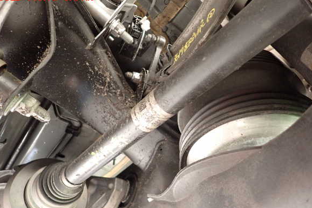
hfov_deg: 67.4
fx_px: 234
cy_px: 112
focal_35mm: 27
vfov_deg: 47.9
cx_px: 157
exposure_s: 1/125
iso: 1000
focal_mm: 4.5
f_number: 2
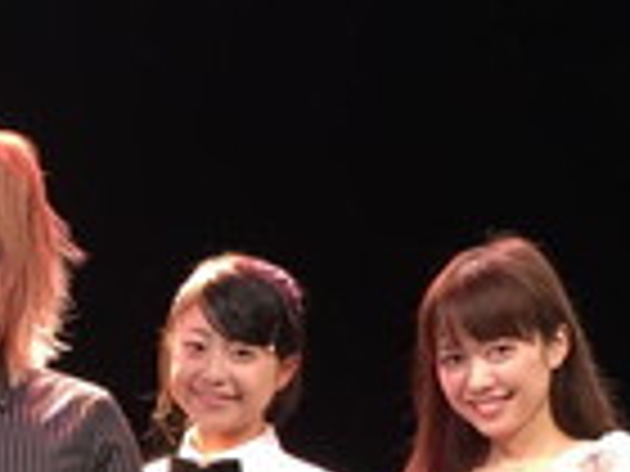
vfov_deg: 10.8
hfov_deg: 14.4
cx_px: -122
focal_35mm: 133
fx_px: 2421
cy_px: 683
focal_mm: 4.15
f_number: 2.2
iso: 40
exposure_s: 1/30
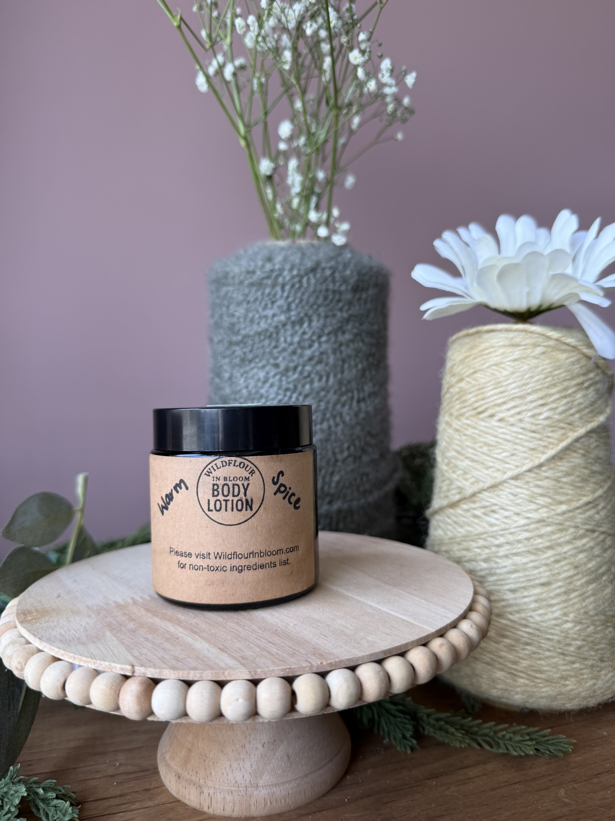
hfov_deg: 56.8
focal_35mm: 24
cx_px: 308
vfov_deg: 71.6
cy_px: 410
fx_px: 569
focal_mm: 6.76
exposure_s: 1/215
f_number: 1.78
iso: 64
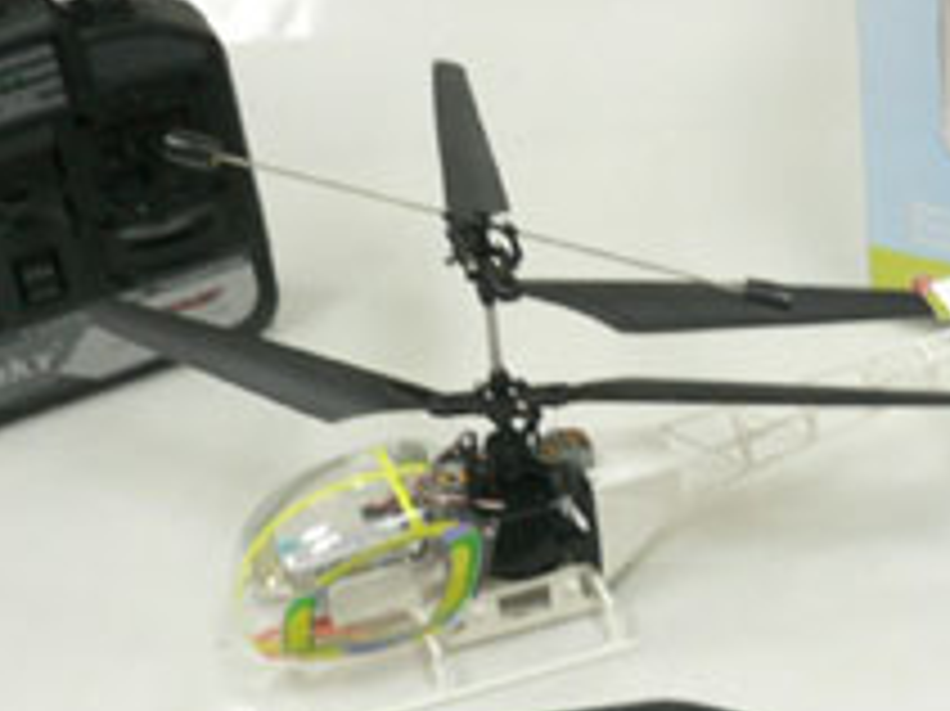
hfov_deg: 18.1
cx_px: 964
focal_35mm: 106
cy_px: 418
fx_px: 2907
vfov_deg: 13.9
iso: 100
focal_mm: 5.8
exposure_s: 1/10
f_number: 2.8
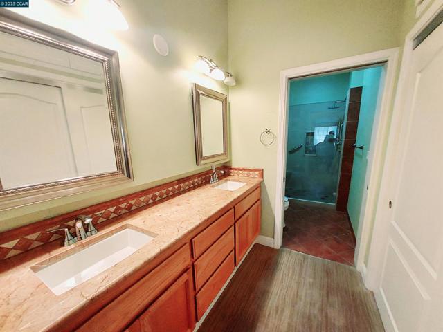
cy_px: 166
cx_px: 222
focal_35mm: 13
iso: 320
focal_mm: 1.42
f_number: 2.2
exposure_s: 1/60.2
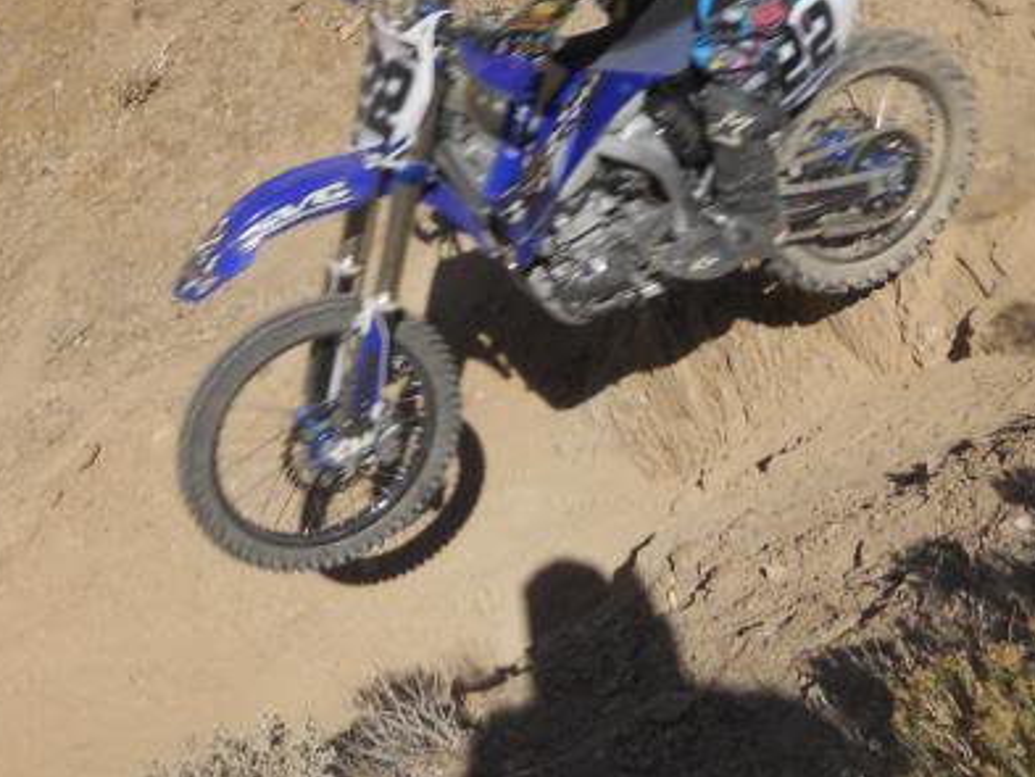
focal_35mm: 55
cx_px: 213
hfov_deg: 33.9
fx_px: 1645
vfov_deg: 25.6
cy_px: 58
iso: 80
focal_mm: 4.9
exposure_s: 1/320
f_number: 8
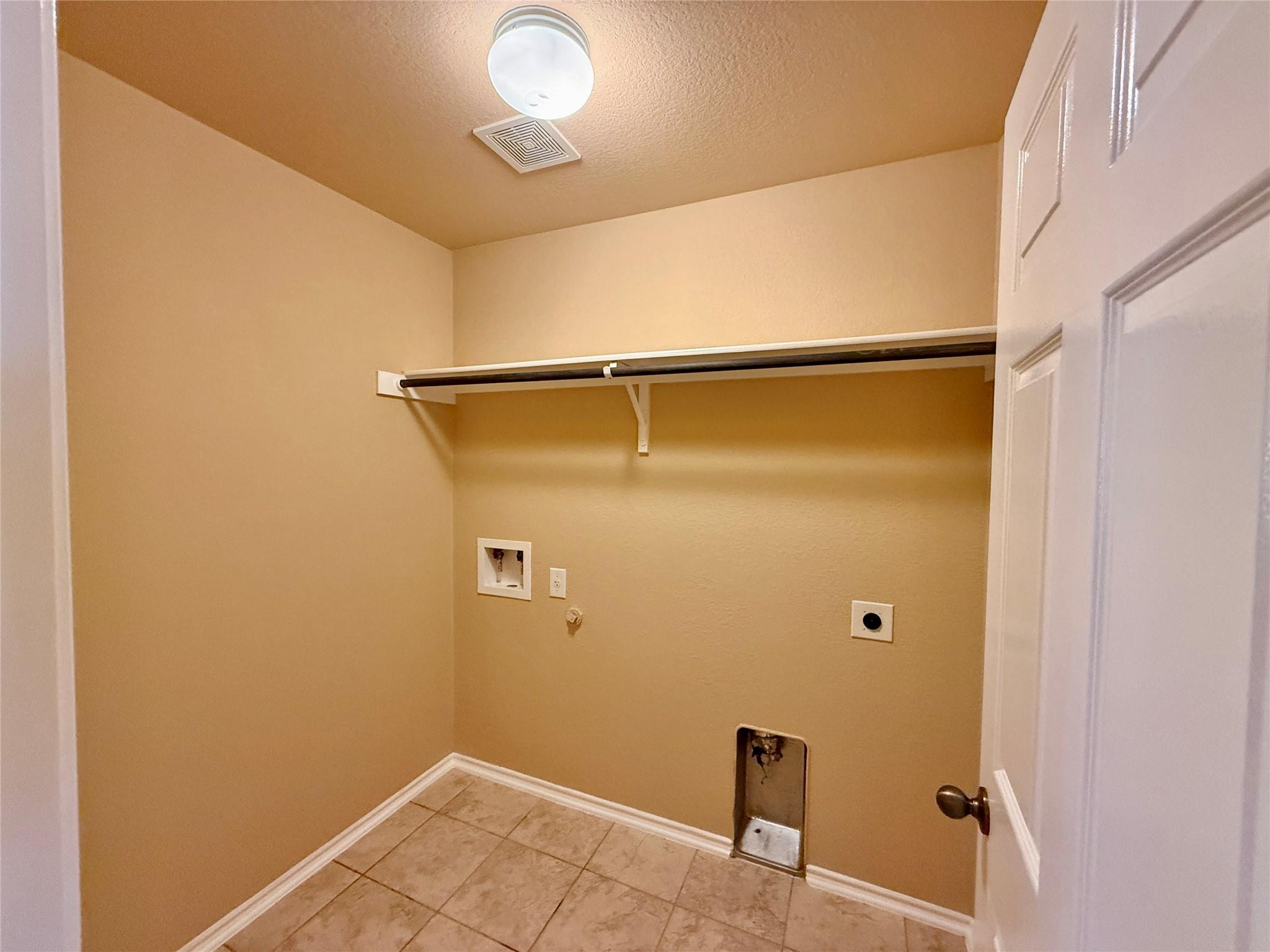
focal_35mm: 14
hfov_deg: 102.1
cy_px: 476
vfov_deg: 85.7
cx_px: 635
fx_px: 514
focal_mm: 2.22
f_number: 2.2
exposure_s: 1/60
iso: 500
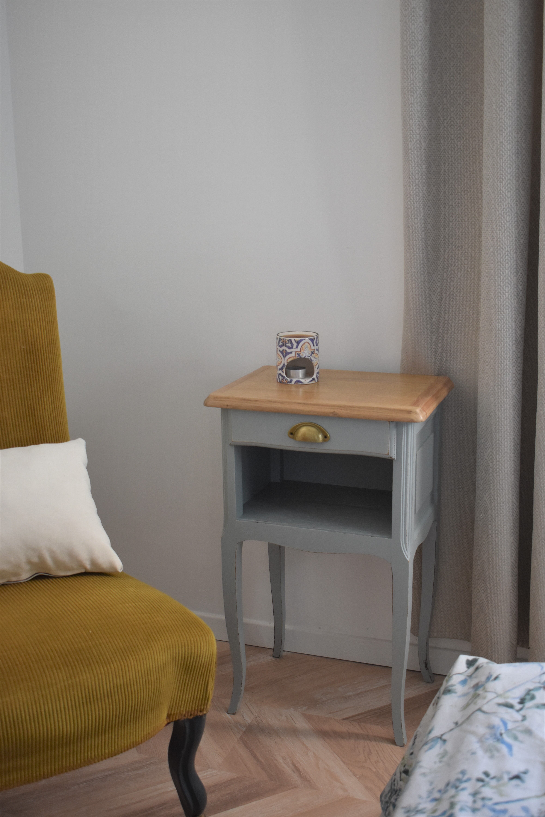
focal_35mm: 42
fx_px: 954
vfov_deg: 46.4
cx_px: 272
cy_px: 408
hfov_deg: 31.9
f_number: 4.2
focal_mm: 28
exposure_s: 1/250
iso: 800
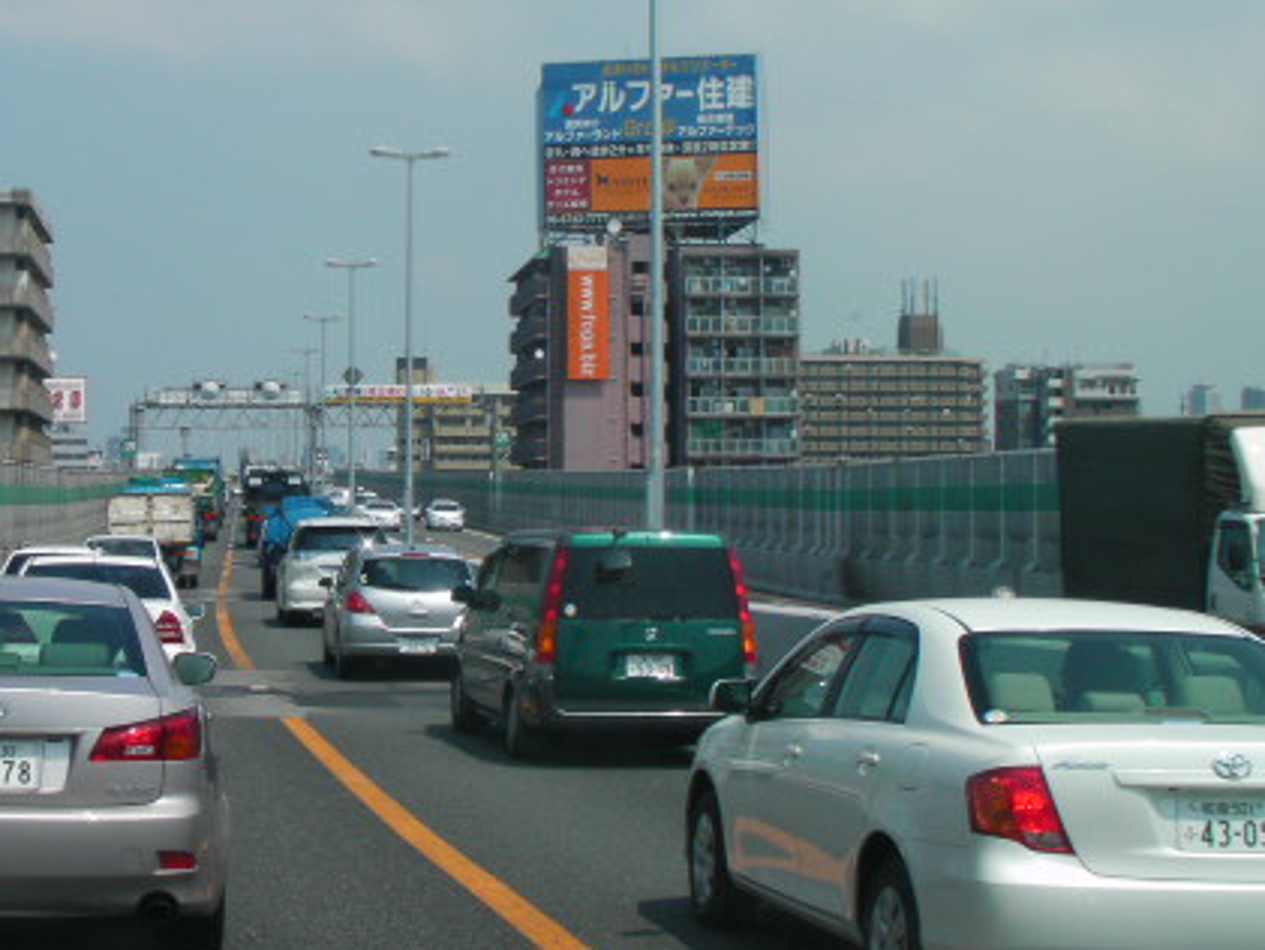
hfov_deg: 25.4
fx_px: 2778
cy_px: 391
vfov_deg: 19.4
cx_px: 352
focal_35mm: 76
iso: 50
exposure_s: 1/362
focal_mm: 8.4
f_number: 4.5
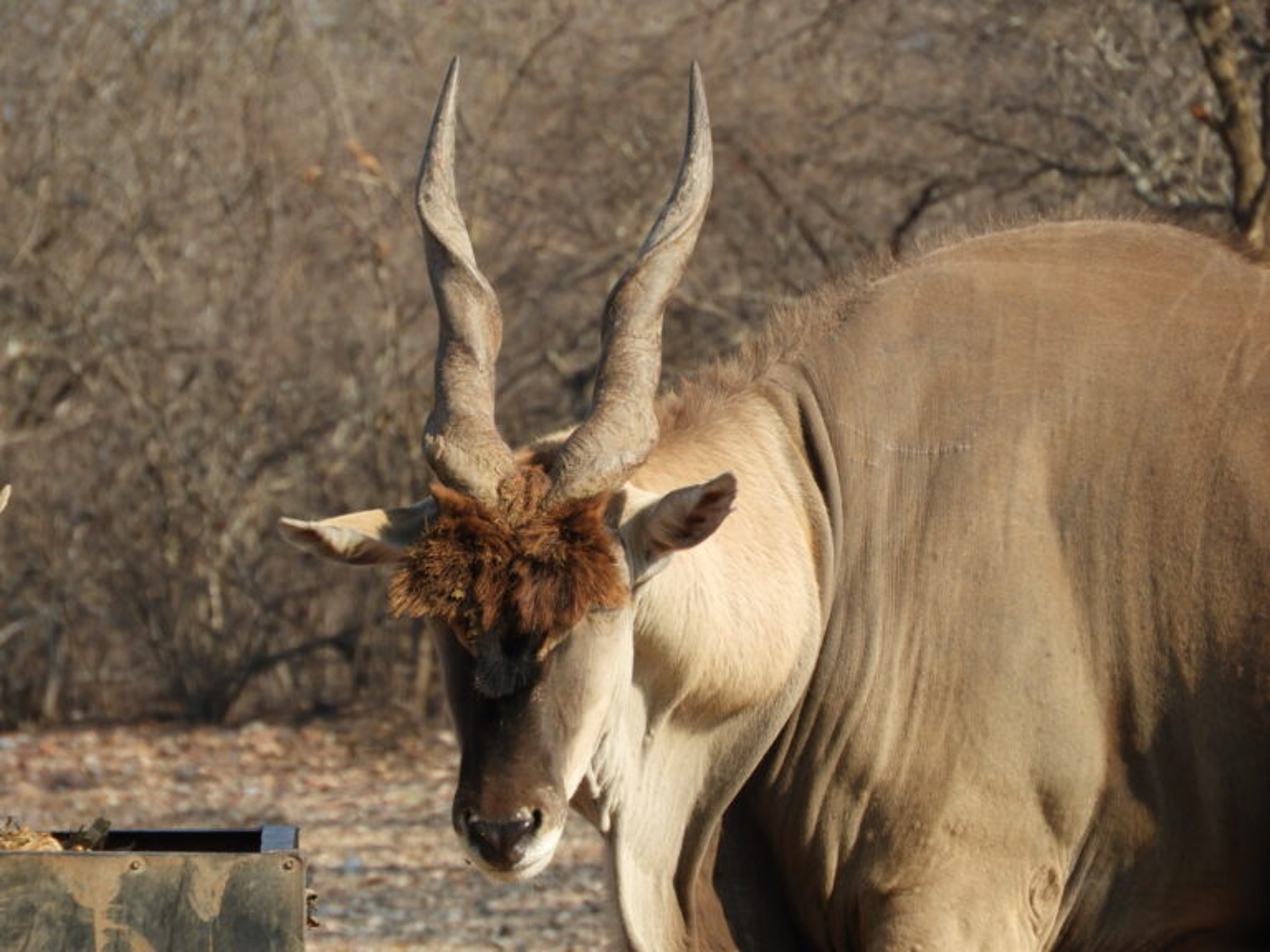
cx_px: 635
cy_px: 476
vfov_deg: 2.5
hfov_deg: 3.3
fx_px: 22013
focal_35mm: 600
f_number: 5.6
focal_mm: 107.5
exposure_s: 1/320
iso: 100
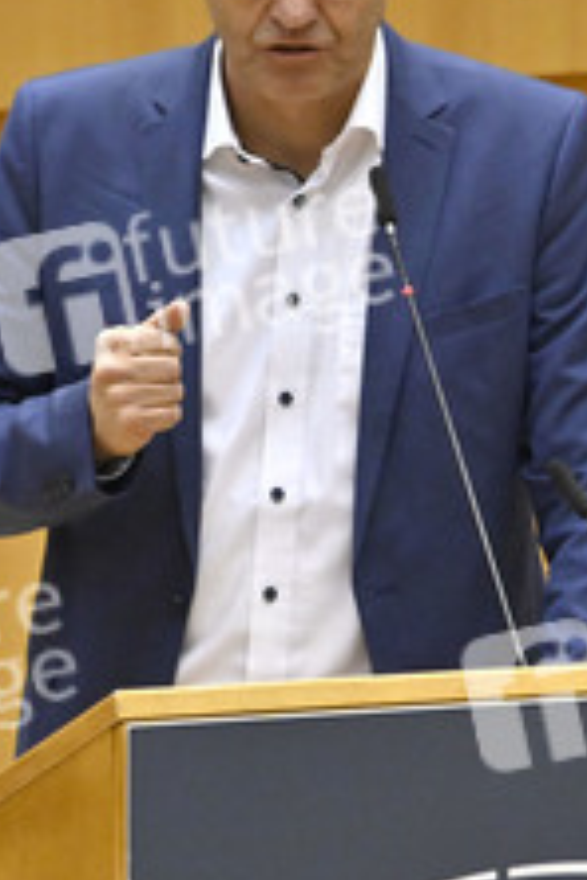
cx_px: 307
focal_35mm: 901
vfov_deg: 2.3
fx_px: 22035
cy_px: 480
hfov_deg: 1.5
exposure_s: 1/640
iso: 4000
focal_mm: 500
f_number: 6
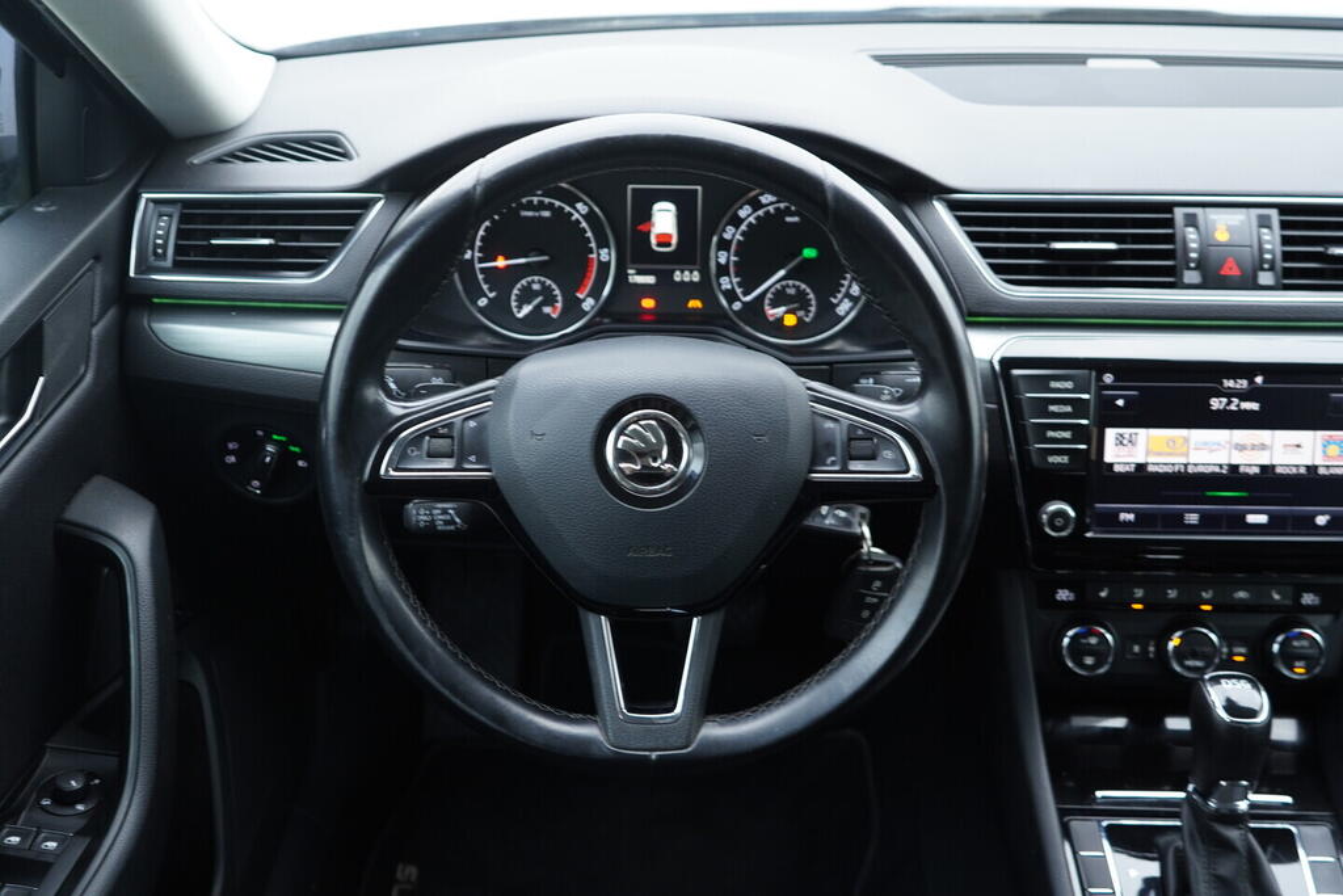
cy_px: 448
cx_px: 672
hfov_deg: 53.1
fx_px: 1343
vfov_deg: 36.9
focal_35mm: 36
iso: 400
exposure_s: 1/40
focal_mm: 24
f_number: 2.8
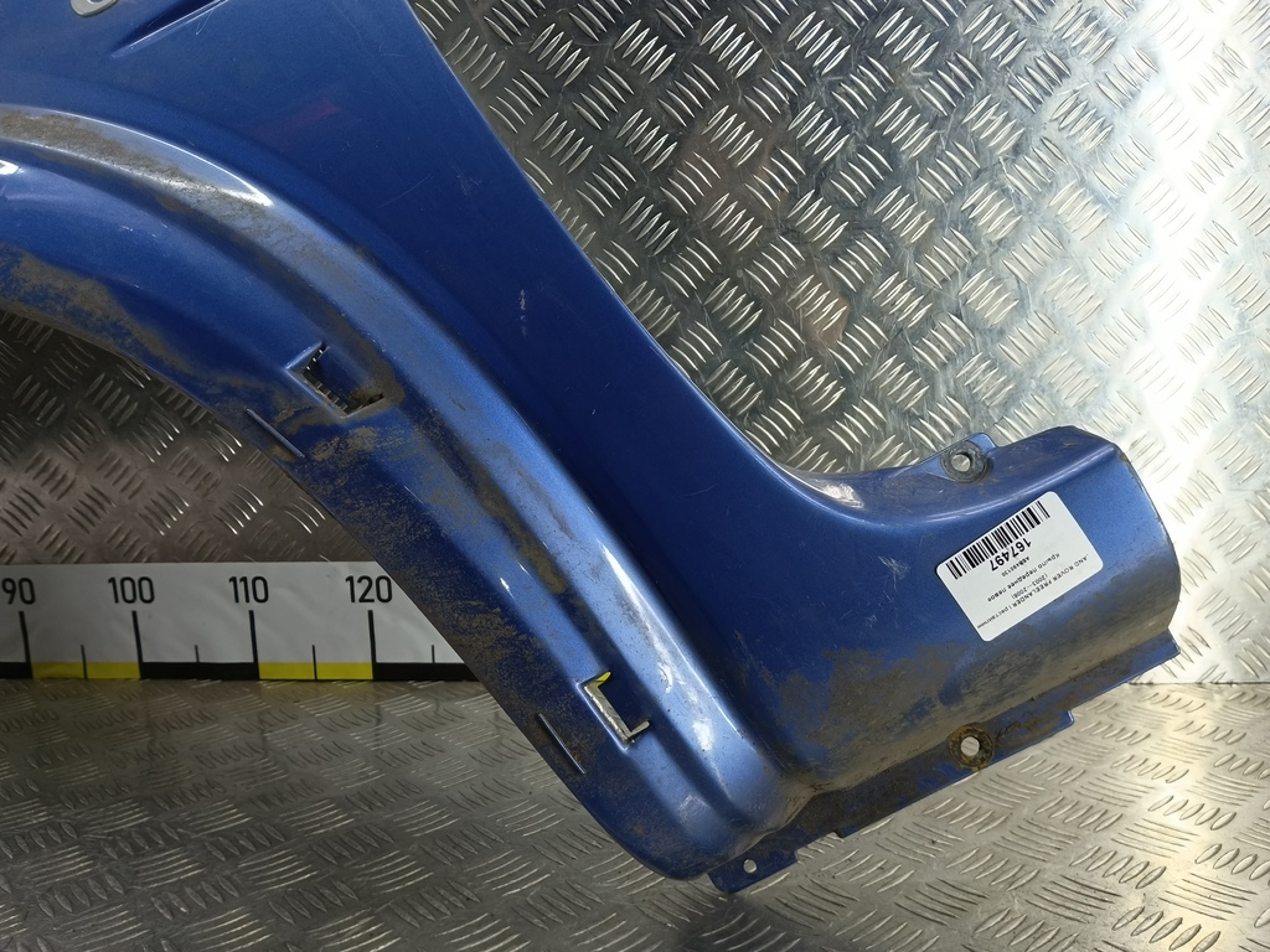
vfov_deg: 58.9
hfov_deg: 73.9
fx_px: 844
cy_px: 476
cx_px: 635
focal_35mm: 23
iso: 125
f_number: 1.6
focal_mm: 4.11
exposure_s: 1/50
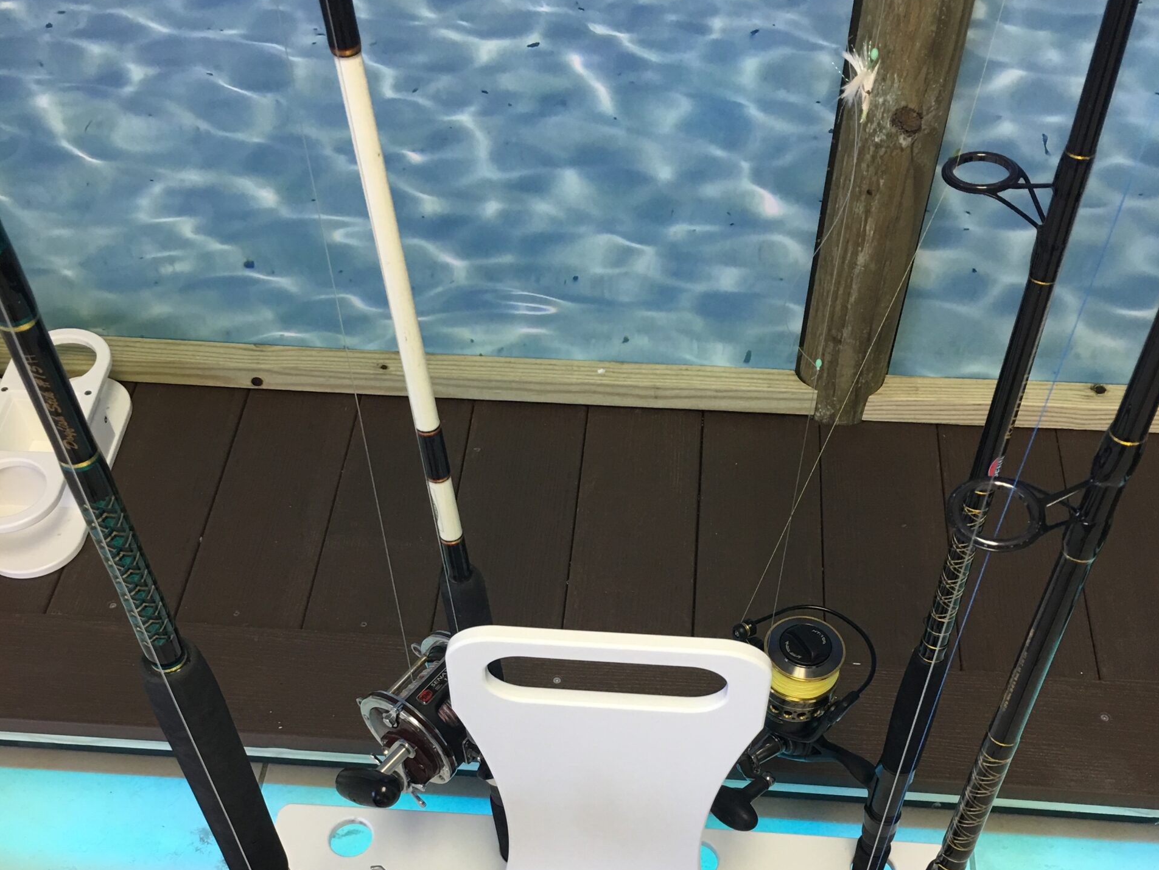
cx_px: 583
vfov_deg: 35.7
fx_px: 1306
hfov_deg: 47.9
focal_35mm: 39
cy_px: 684
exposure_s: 1/30
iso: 40
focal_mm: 4.15
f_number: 2.2
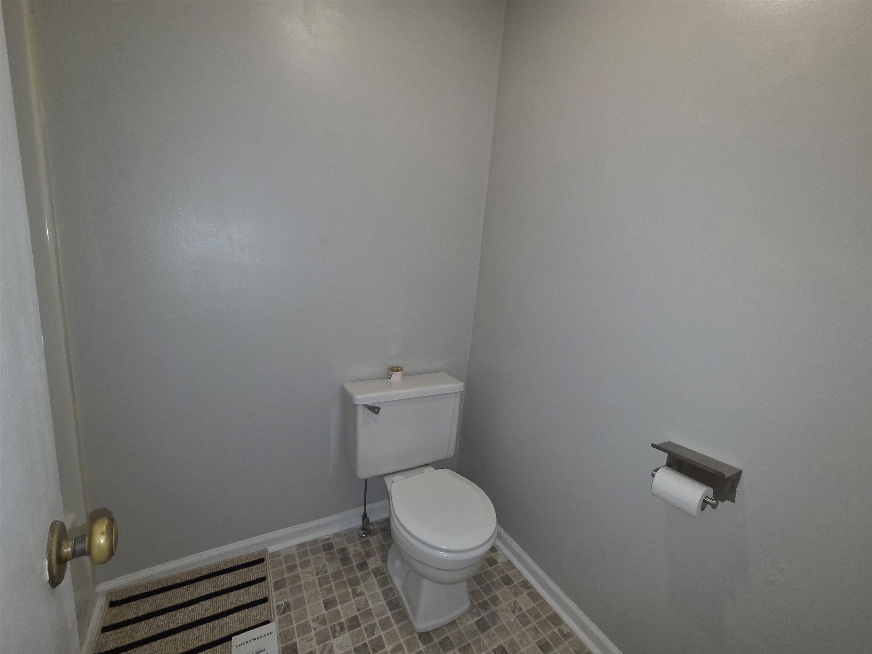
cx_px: 436
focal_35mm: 13
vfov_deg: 89.9
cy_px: 327
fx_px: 327
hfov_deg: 106.2
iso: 160
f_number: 2.2
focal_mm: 2.2
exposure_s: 1/60.2
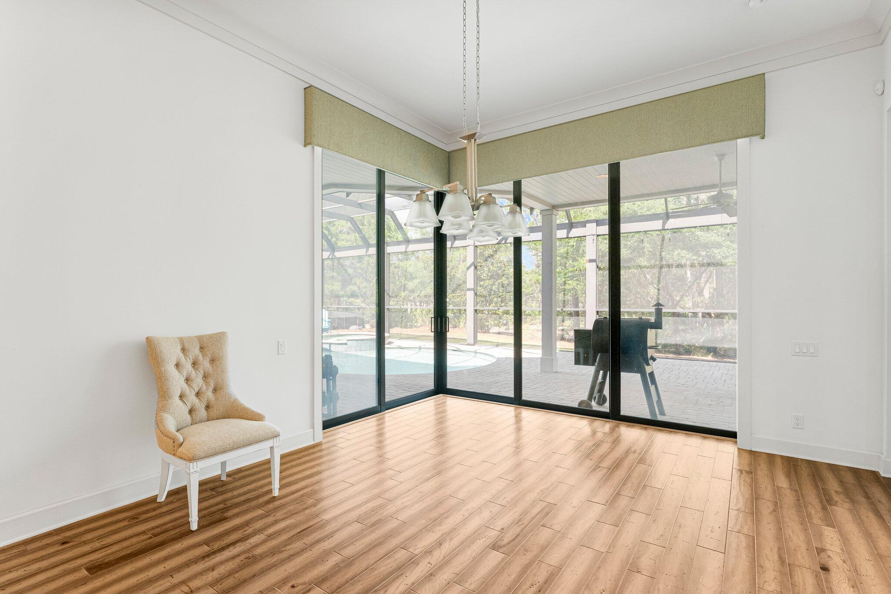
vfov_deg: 71.1
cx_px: 446
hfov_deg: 94.0
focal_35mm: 17
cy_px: 297
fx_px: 416
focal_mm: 16.8
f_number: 8
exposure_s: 1/30
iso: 2500
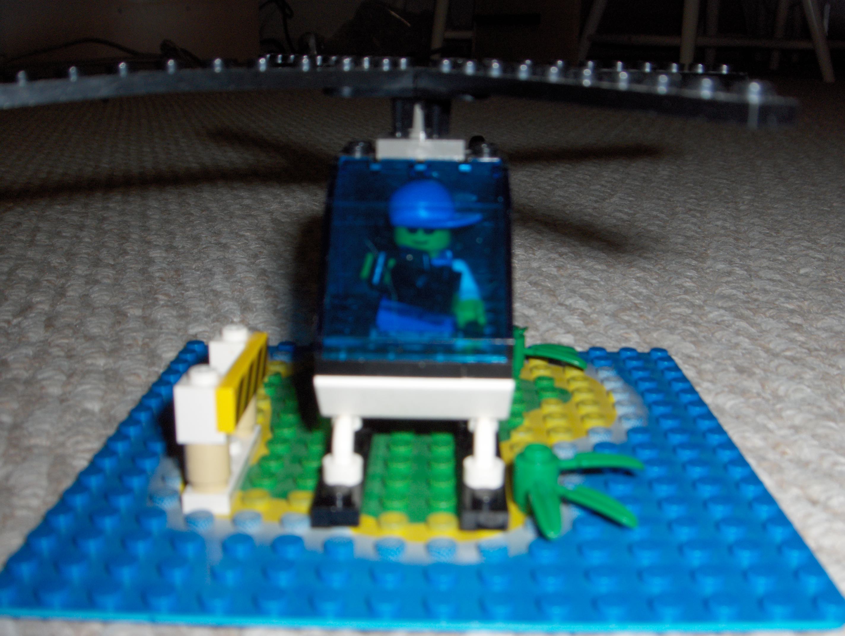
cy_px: 318
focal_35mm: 39
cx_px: 422
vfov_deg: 36.9
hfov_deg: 47.8
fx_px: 953
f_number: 4.8
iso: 100
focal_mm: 8
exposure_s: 1/60
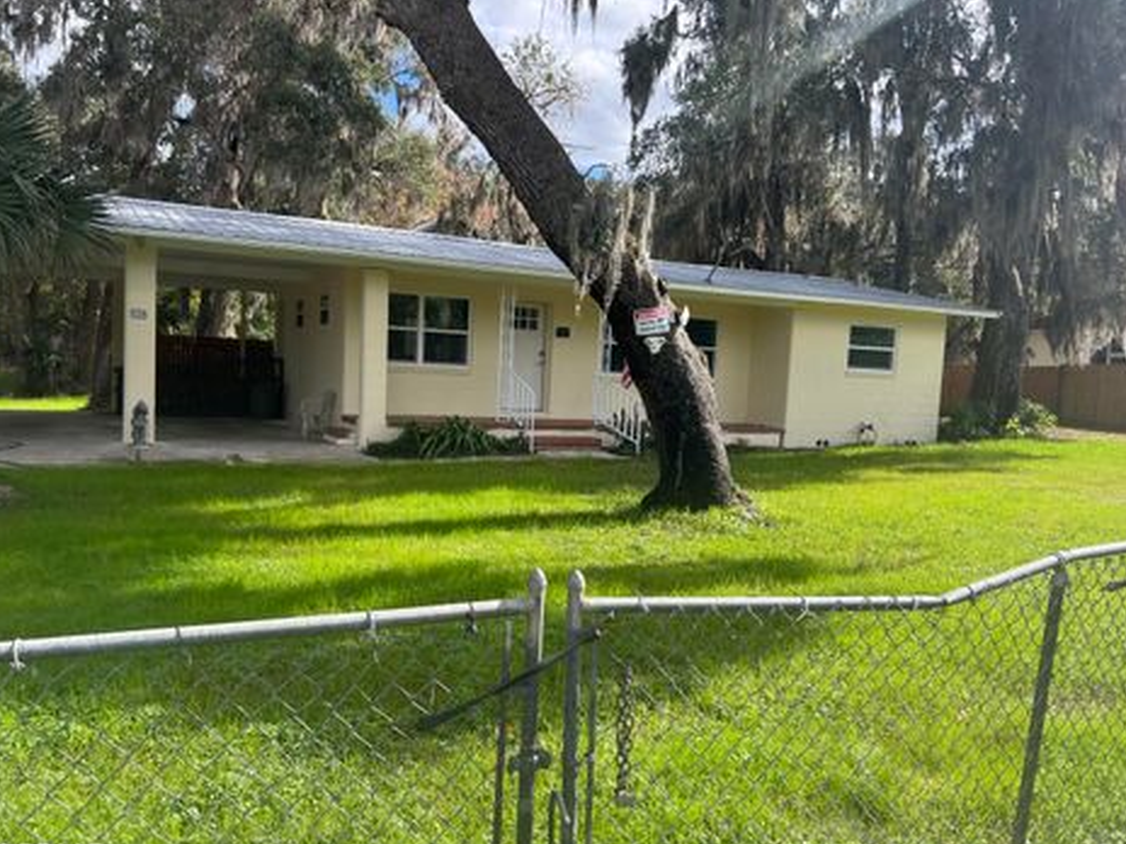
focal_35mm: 28
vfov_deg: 49.7
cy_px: 440
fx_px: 911
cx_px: 539
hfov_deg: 63.4
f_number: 1.5
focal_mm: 5.7
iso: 50
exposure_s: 1/1724
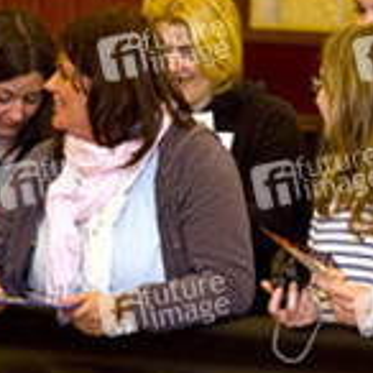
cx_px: 95
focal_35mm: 445
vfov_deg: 3.9
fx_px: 5425
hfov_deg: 3.9
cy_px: 243
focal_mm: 170
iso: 1000
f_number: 4.5
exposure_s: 1/200
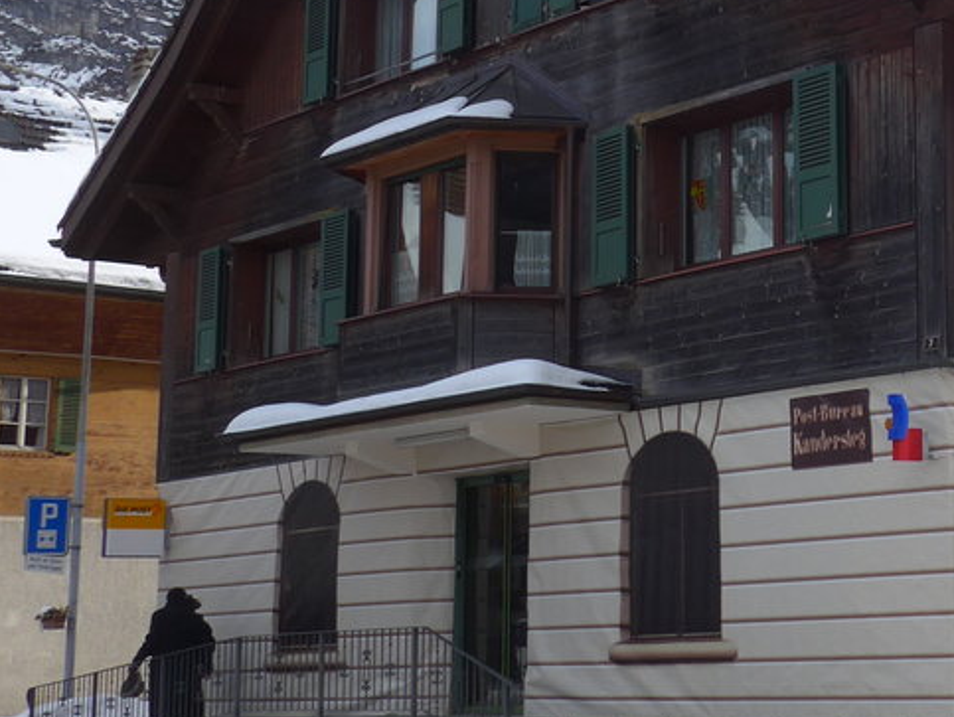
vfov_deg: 20.3
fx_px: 1986
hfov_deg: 24.8
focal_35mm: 72
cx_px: 1102
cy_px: 196
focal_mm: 6
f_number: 2.8
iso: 80
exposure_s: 1/500
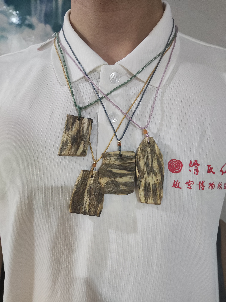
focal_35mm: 25
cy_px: 151
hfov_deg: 54.9
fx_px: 218
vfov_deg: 69.4
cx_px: 113
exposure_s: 1/50
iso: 987
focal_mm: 4.71
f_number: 1.79
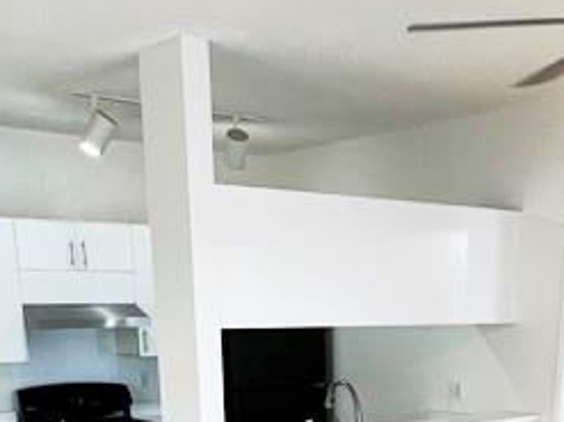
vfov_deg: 22.0
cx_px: 340
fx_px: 879
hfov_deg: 35.4
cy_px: 648
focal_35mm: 54
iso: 80
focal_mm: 1.57
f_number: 1.8
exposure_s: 1/120
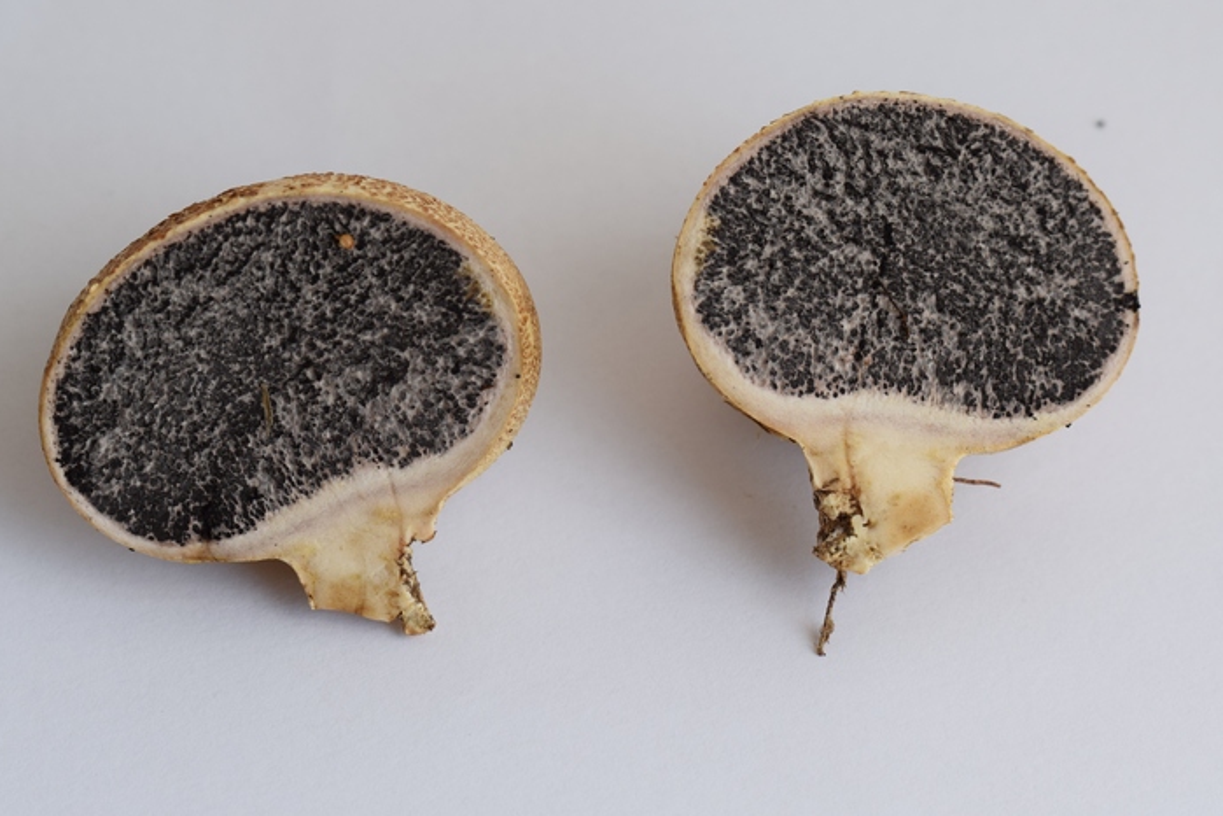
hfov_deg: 19.8
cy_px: 362
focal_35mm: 103
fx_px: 3499
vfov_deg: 13.3
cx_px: 563
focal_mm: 60
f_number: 8
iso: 400
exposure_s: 1/125
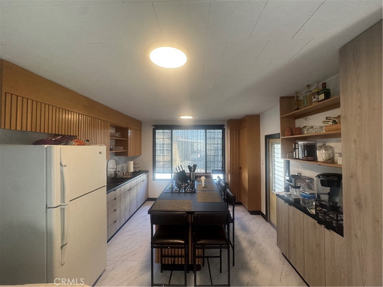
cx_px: 192
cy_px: 144
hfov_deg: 102.1
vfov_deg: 85.7
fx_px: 155
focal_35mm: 14
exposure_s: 1/120
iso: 250
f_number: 2.2
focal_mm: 2.22
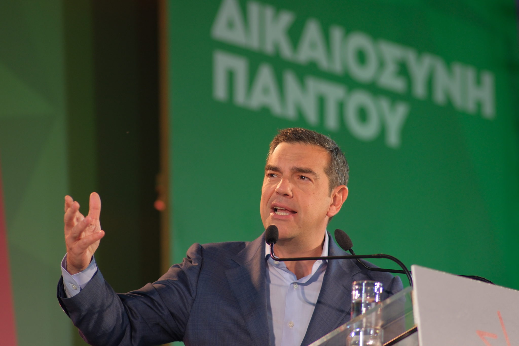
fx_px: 1845
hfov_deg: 16.0
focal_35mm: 128
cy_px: 173
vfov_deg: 10.7
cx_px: 260
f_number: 1.8
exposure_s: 1/250
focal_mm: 85
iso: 320
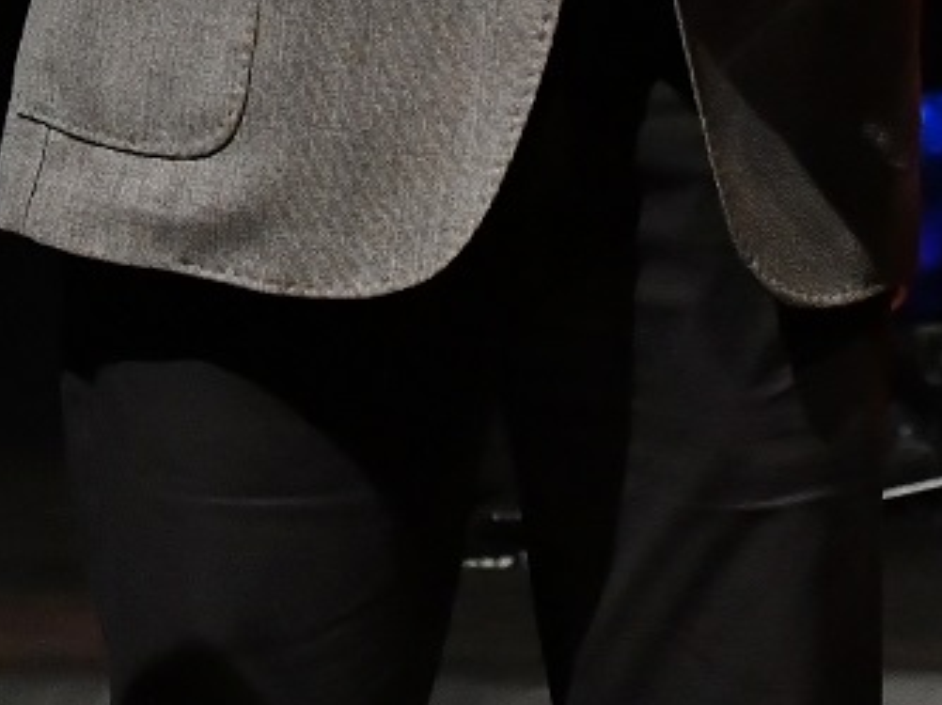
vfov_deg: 4.7
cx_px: 520
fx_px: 8512
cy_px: -721
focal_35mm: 313
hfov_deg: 6.3
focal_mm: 70
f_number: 5.6
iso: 3200
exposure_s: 1/250
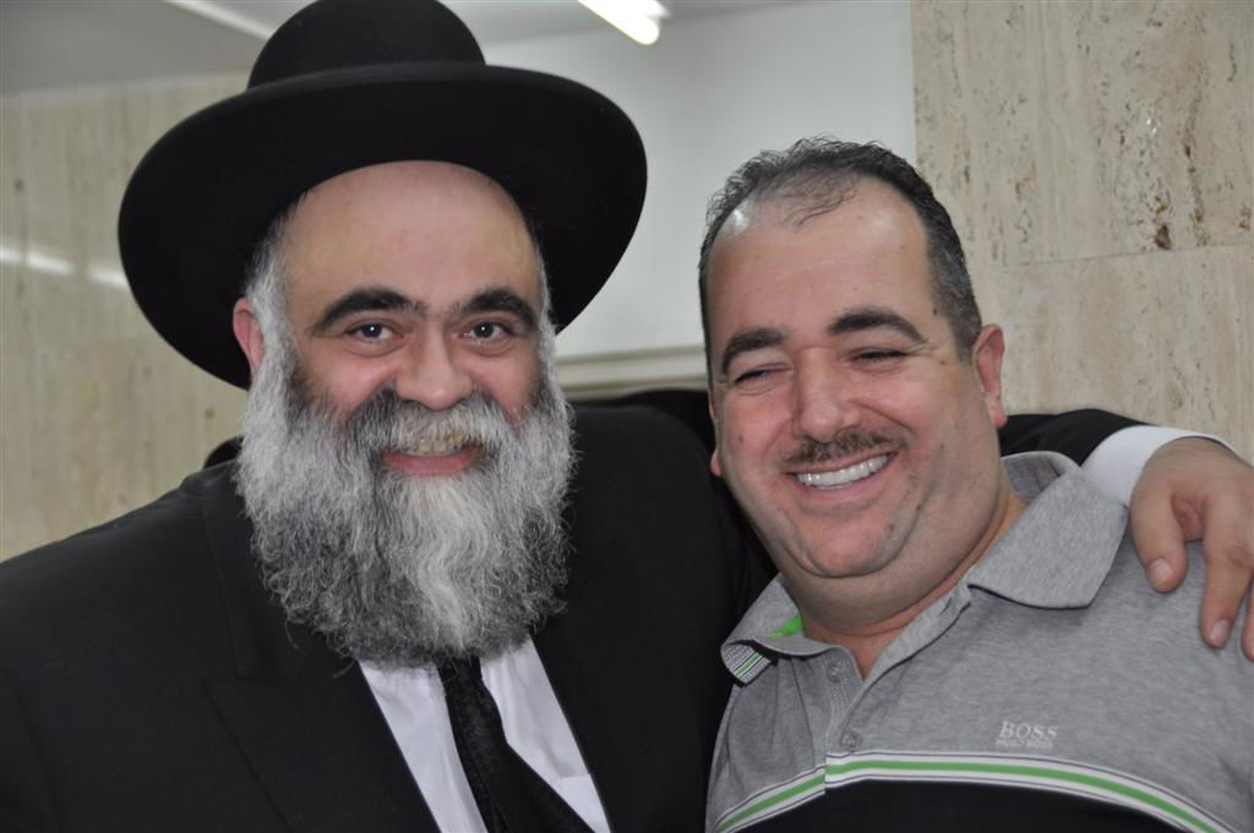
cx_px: 627
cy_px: 416
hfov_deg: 24.2
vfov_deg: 16.2
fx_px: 2922
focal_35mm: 84
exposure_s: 1/60
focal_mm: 56
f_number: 5
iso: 500
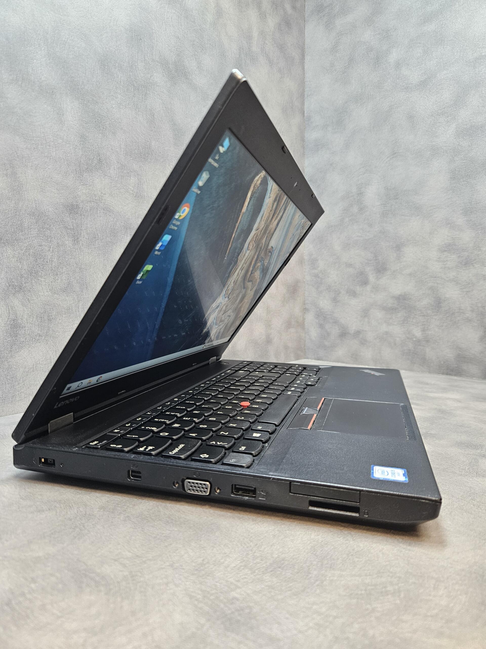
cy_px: 324
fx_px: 431
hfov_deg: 58.9
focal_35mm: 23
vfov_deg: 73.9
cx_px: 243
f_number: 1.8
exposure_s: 1/100
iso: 400
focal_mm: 5.4
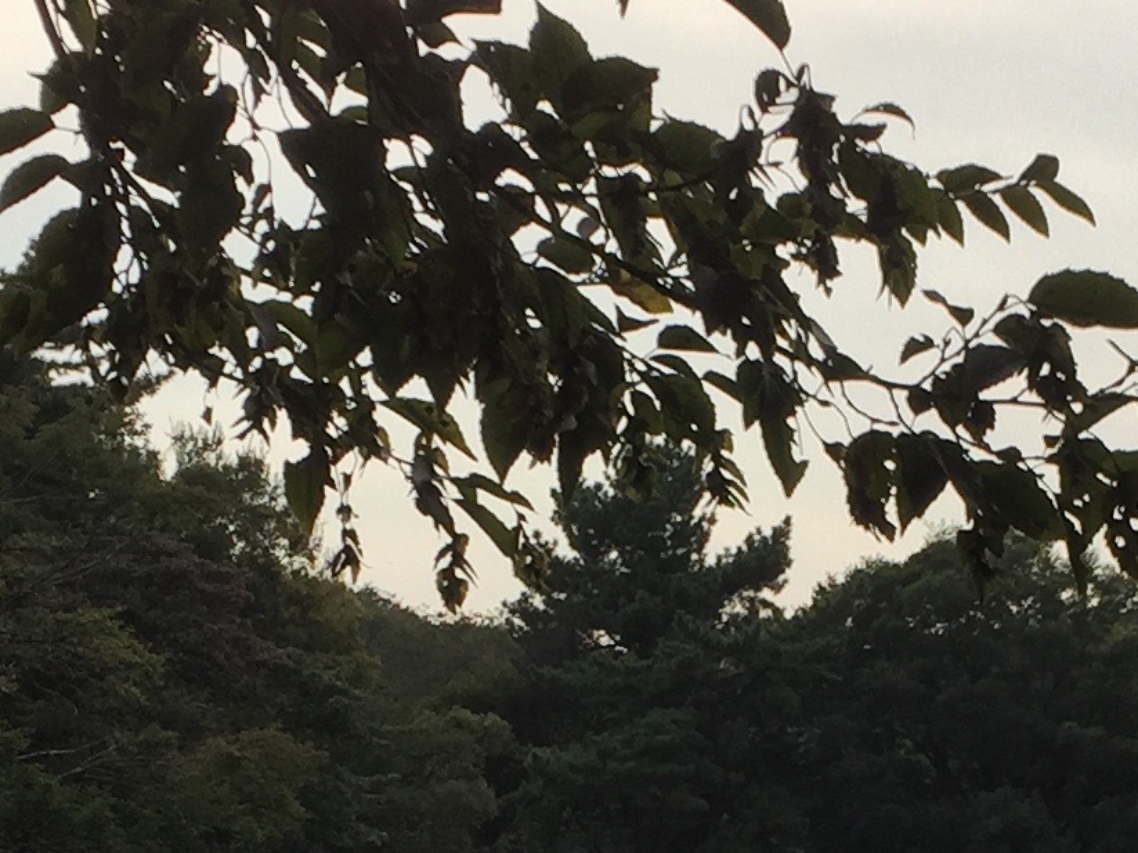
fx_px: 3780
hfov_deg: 17.1
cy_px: 1105
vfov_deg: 12.5
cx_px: 774
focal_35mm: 115
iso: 32
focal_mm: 4.15
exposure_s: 1/1647
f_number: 2.2
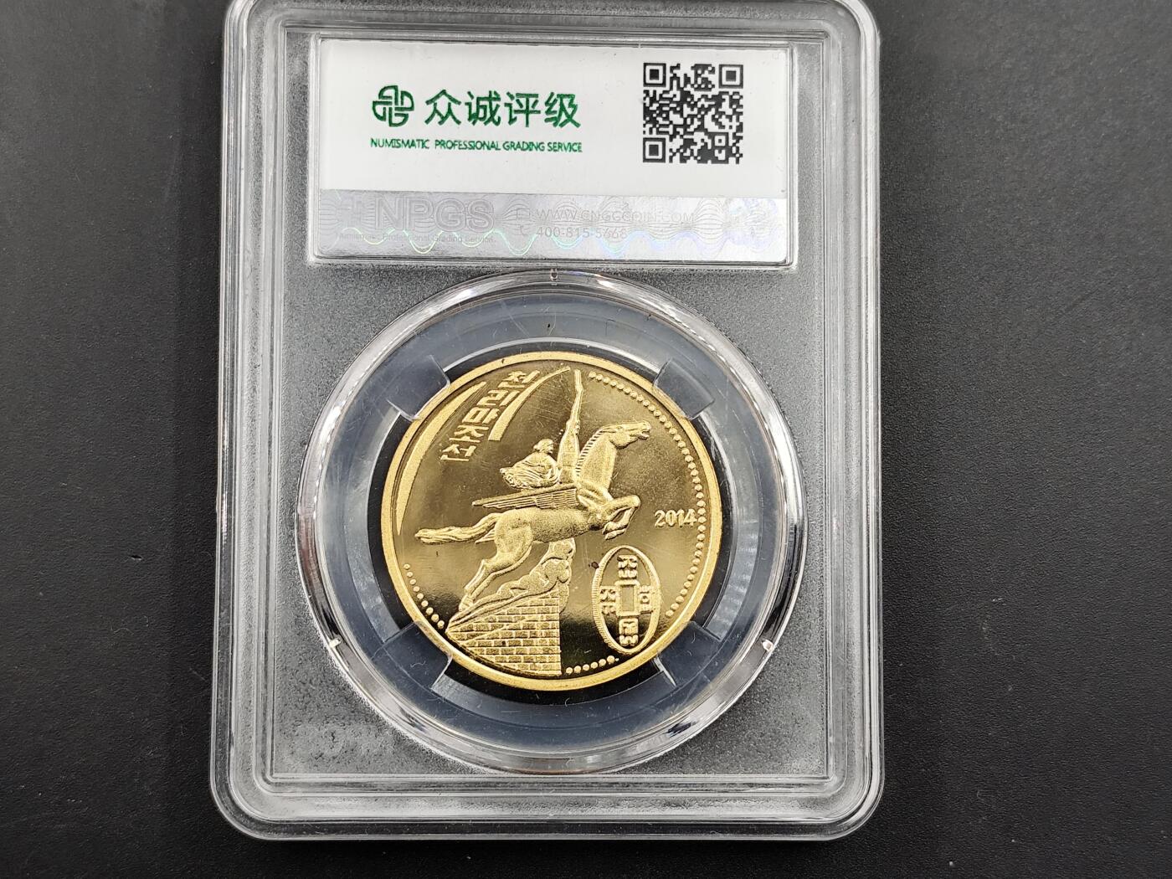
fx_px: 2370
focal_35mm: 70
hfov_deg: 27.8
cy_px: 440
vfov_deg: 21.0
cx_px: 586
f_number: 1.65
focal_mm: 6.14
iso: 80
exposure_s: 1/100
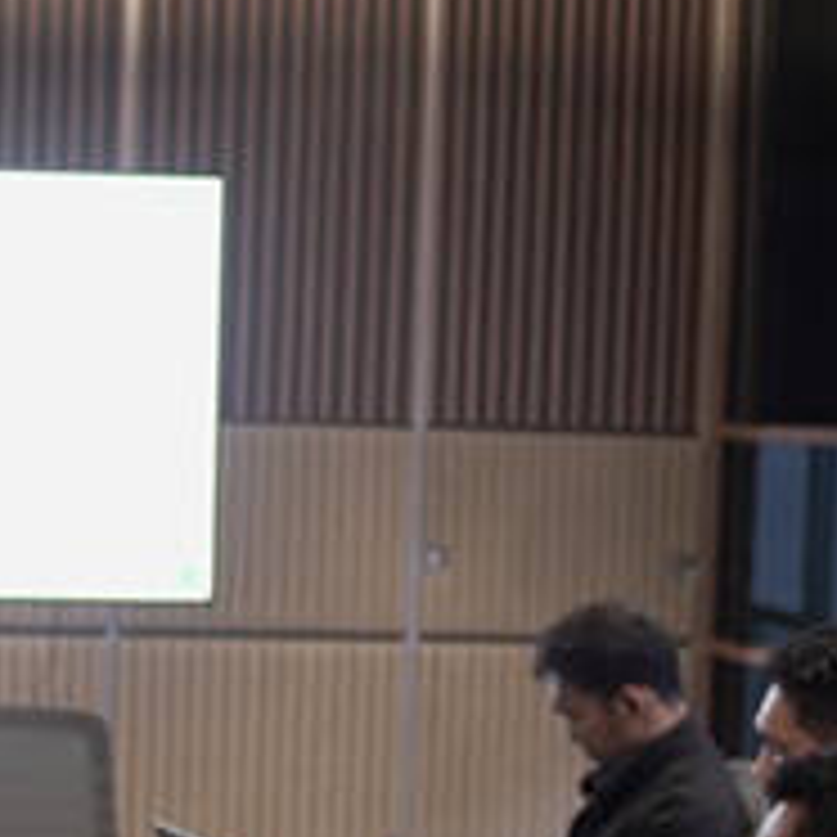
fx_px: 3228
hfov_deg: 14.7
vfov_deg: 14.7
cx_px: 144
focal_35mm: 118
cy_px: 711
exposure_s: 1/100
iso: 1250
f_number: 2
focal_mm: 35
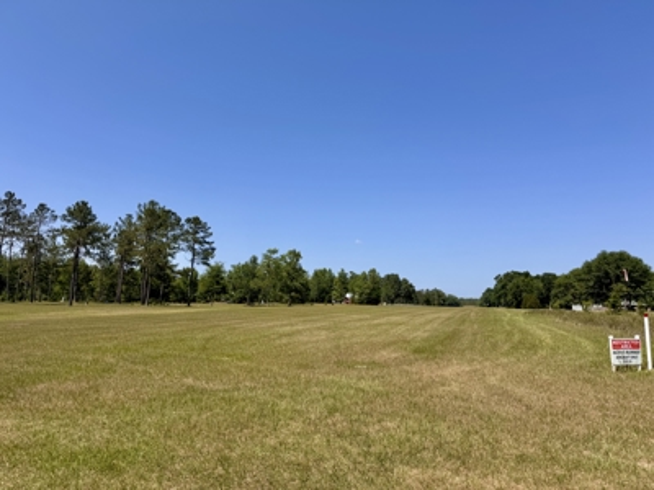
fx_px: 453
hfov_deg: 71.6
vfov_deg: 56.8
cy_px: 245
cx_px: 327
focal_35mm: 24
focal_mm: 6.76
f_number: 1.78
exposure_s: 1/5348
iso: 80
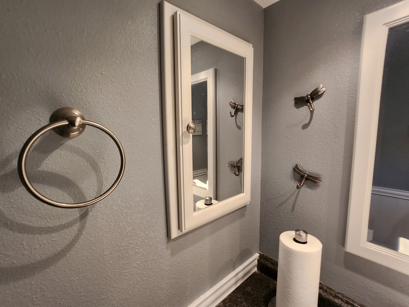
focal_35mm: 13
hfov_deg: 106.2
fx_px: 154
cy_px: 154
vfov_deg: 89.9
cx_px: 204
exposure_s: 1/40
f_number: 2.2
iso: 320
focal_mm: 1.7
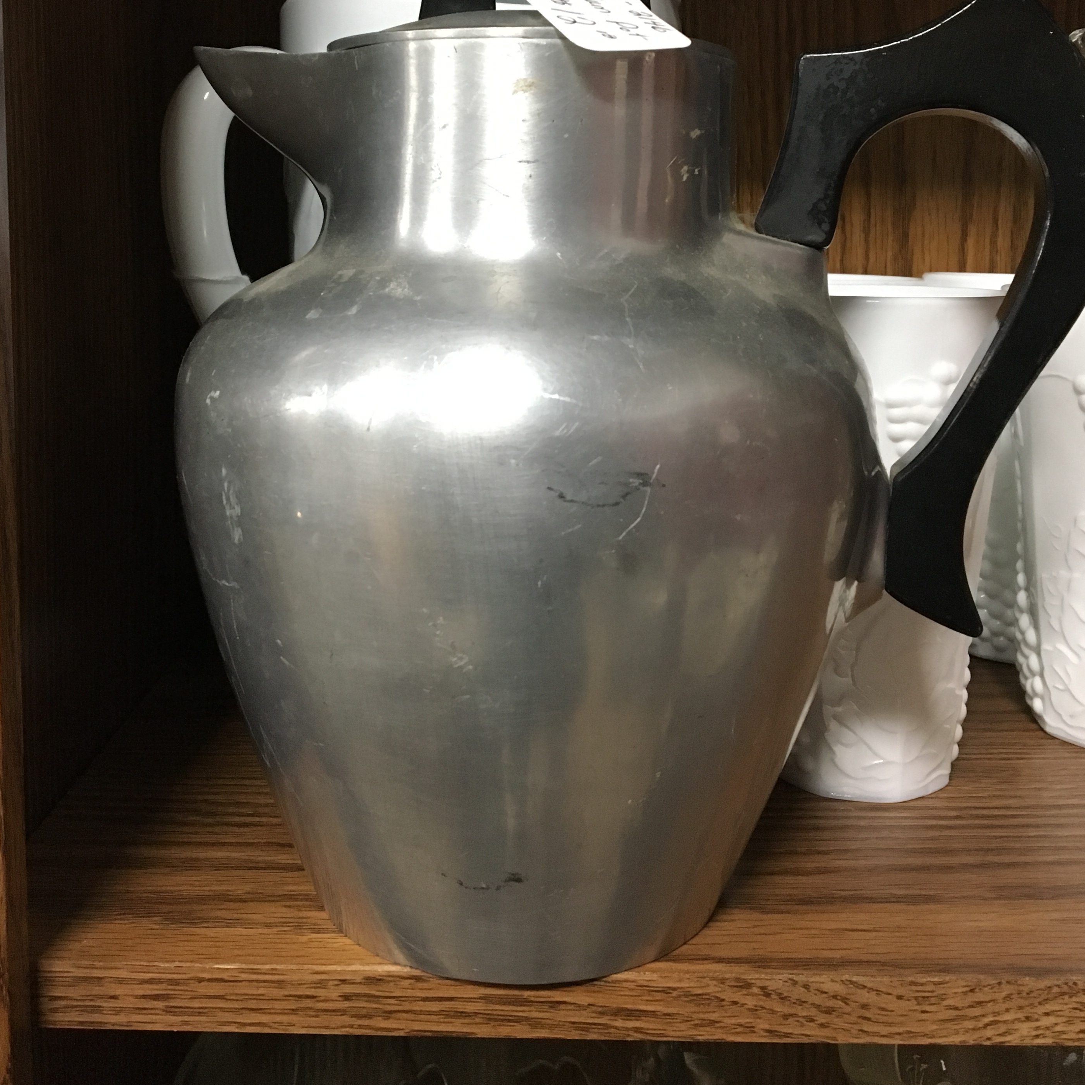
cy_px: 354
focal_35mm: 37
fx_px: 1312
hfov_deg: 44.9
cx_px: 531
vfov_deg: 44.2
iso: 200
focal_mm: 4.15
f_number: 2.2
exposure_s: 1/30
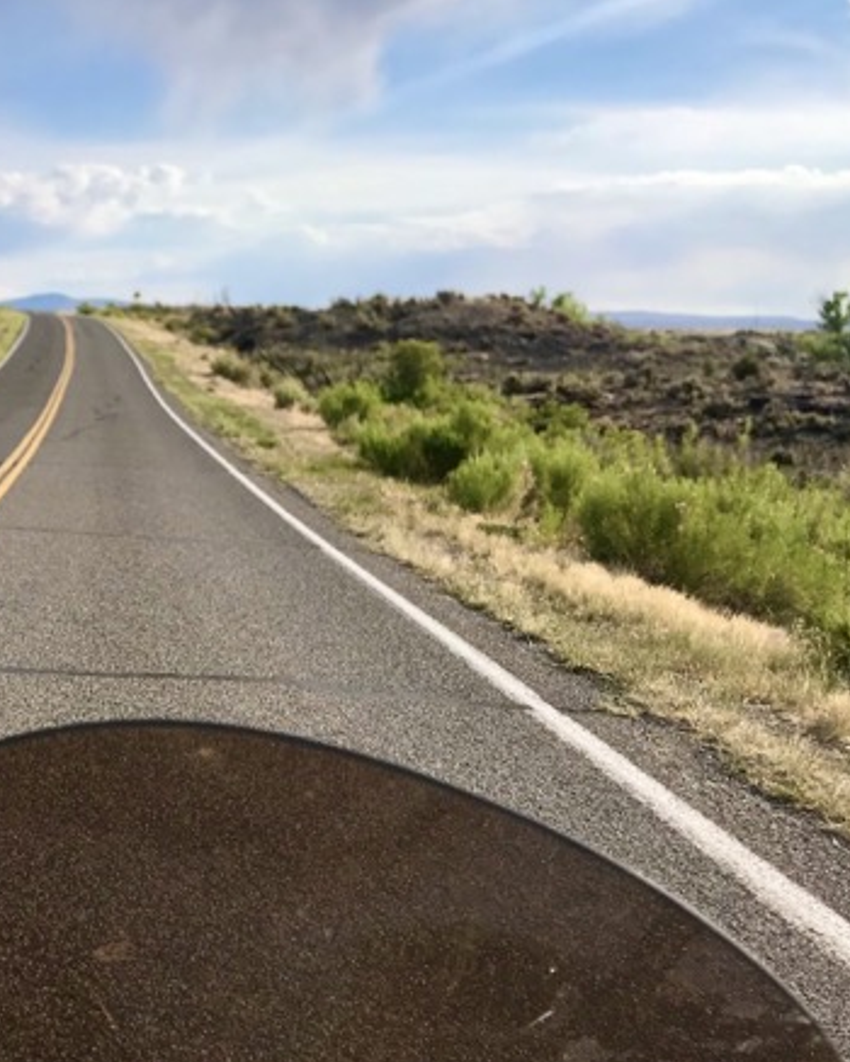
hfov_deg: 28.5
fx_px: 1571
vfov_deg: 37.3
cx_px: 7
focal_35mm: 50
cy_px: 544
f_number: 1.8
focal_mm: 3.99
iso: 20
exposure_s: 1/2994
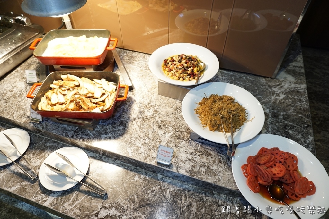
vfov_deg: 53.1
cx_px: 164
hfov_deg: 73.7
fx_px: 219
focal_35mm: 24
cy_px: 110
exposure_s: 1/60
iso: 320
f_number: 4
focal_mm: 16
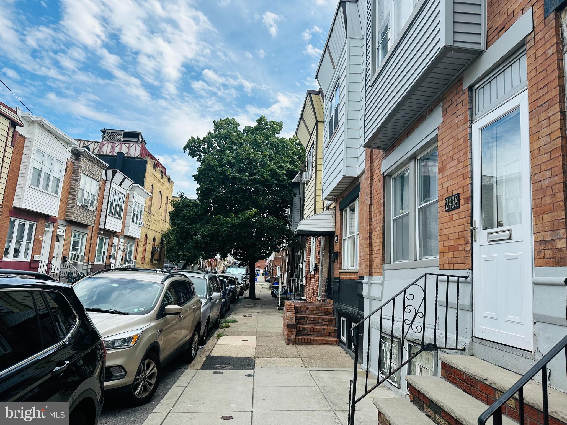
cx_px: 284
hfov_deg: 71.6
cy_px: 212
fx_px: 393
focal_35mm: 24
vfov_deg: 56.8
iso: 80
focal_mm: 6.86
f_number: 1.78
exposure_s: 1/2591
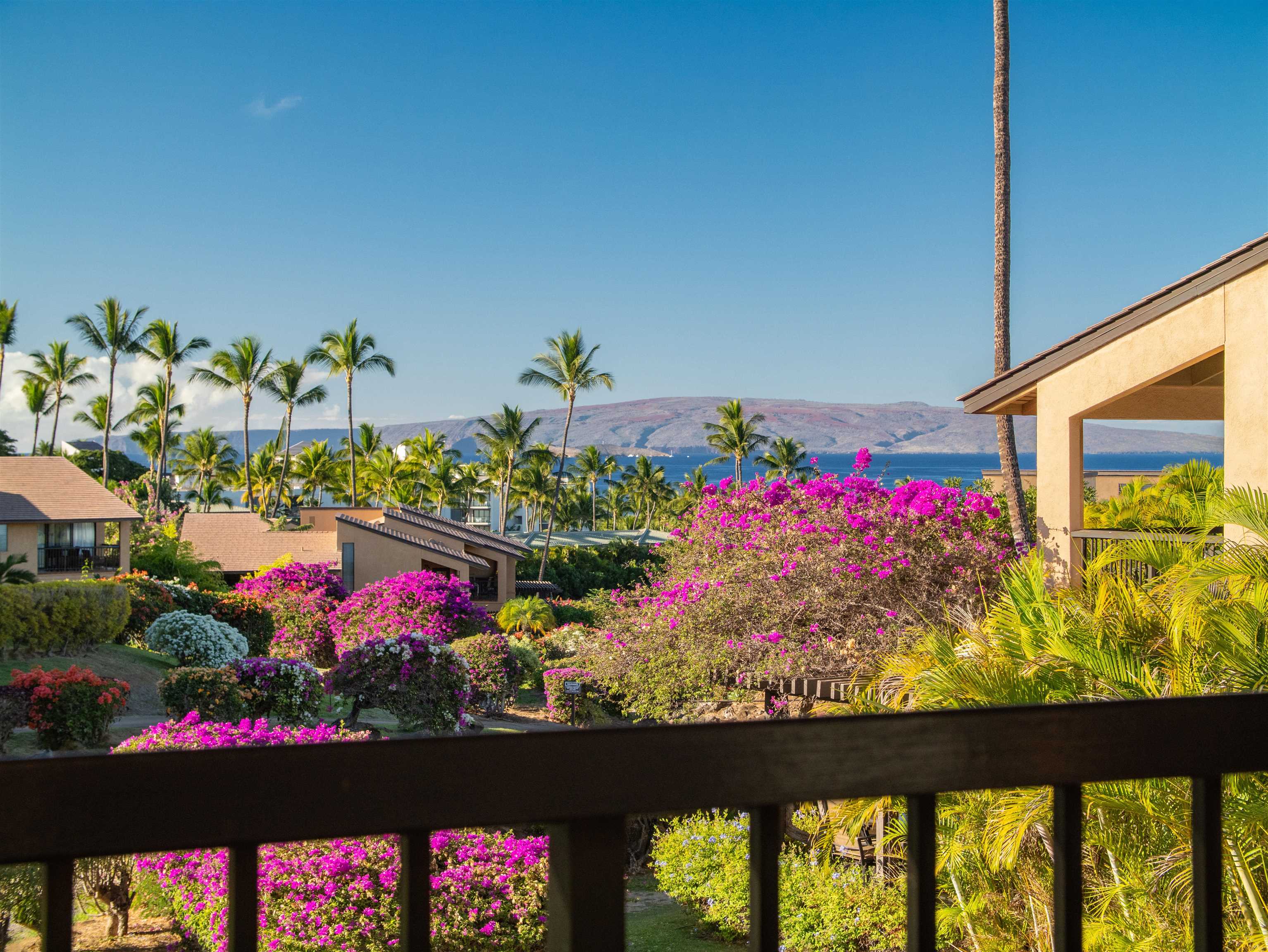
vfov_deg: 21.0
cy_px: 476
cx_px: 634
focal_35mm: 70
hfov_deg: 27.8
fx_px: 2565
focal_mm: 35
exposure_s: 1/320
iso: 400
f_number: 5.6
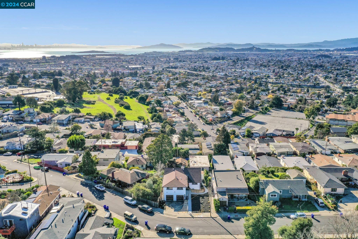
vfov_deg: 46.4
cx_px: 179
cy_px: 120
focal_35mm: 28
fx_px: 278
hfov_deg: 65.5
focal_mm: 10.26
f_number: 6.3
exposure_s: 1/500
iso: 100
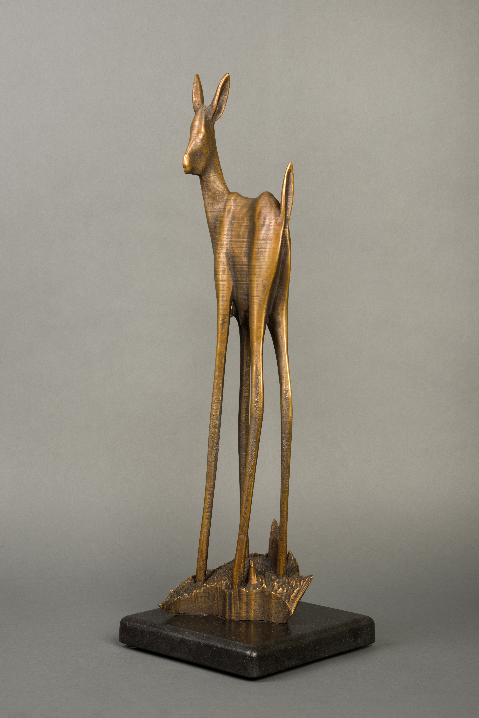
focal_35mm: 70
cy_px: 359
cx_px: 240
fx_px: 1396
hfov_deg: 19.5
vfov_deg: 28.8
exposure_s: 1/160
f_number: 16
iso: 100
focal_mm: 70
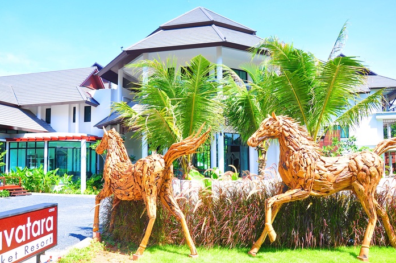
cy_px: 135
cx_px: 189
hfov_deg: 60.3
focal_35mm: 31
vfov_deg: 42.2
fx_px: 340
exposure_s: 1/200
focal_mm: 18
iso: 200
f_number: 7.1
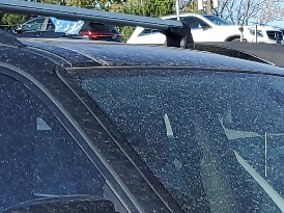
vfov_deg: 9.1
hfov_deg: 12.9
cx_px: 250
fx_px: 1246
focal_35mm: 152
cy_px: 431
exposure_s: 1/2000
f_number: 1.5
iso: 50
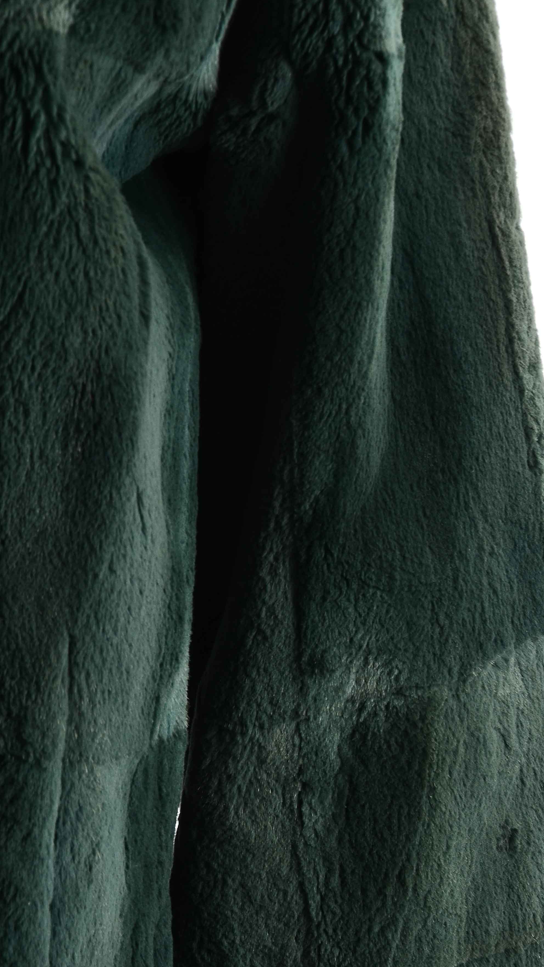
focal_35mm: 231
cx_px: 263
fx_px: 5918
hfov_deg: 5.3
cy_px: 623
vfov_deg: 9.3
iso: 160
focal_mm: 105
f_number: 8
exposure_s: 1/60
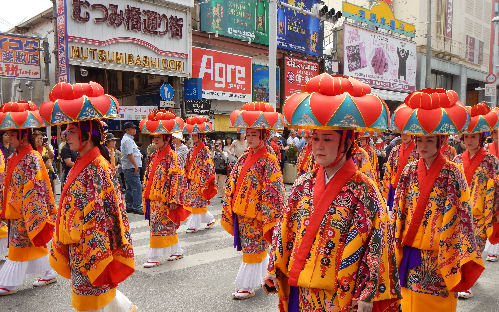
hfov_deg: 55.3
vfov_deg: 36.2
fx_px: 476
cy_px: 179
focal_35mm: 35
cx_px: 249
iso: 125
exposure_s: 1/320
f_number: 3.9
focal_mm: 5.9
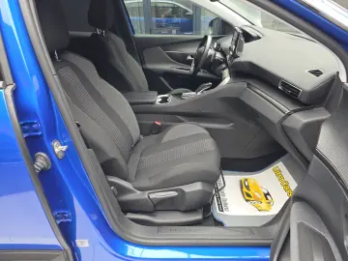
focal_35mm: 23
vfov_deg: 58.9
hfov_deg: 73.9
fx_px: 231
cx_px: 174
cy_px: 130
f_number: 1.7
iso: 100
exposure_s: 1/100
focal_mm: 6.25
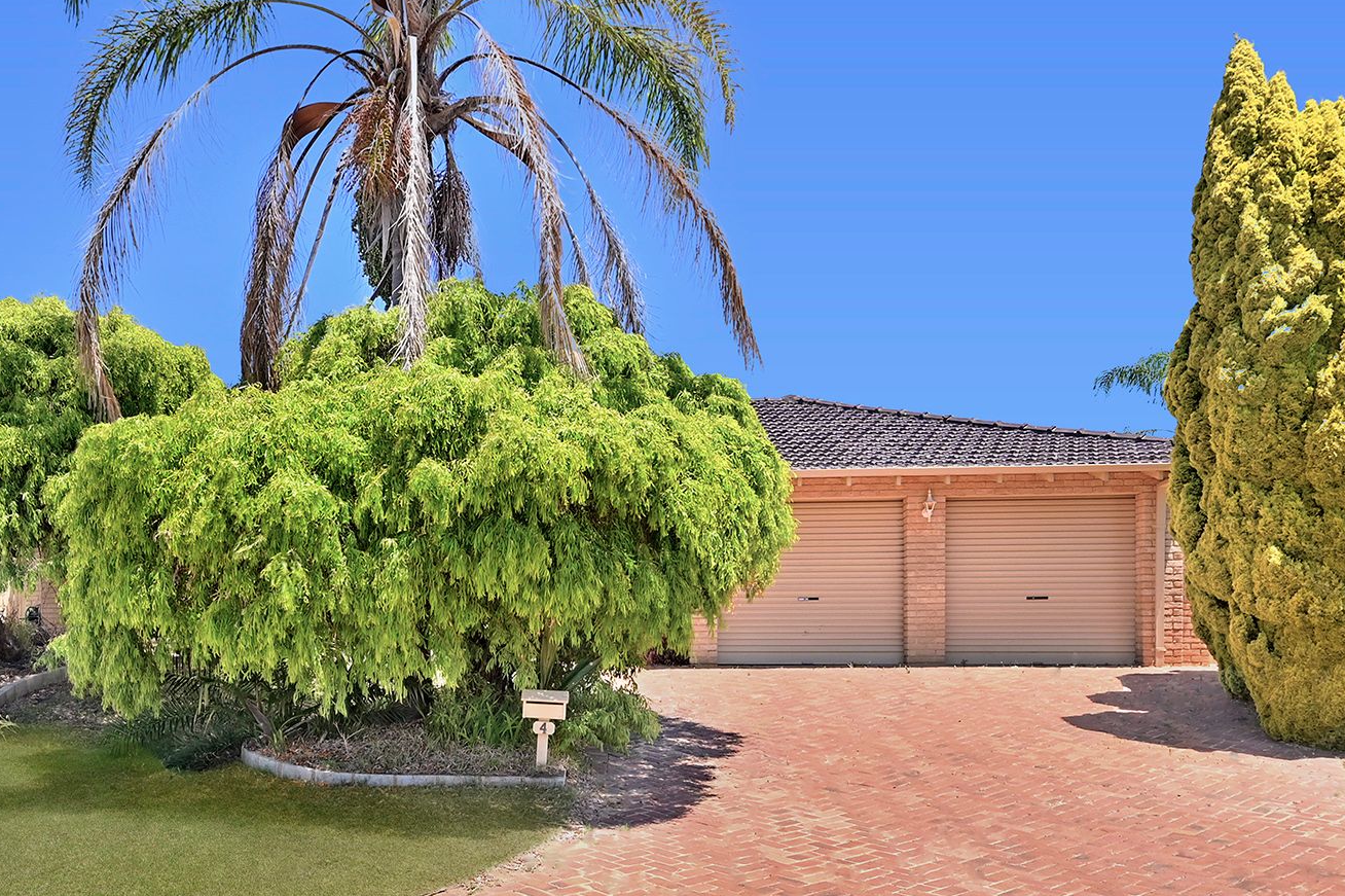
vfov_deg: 47.8
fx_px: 1000
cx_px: 539
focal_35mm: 27
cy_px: 331
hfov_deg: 67.2
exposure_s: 1/60
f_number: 11
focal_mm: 17.5
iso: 280
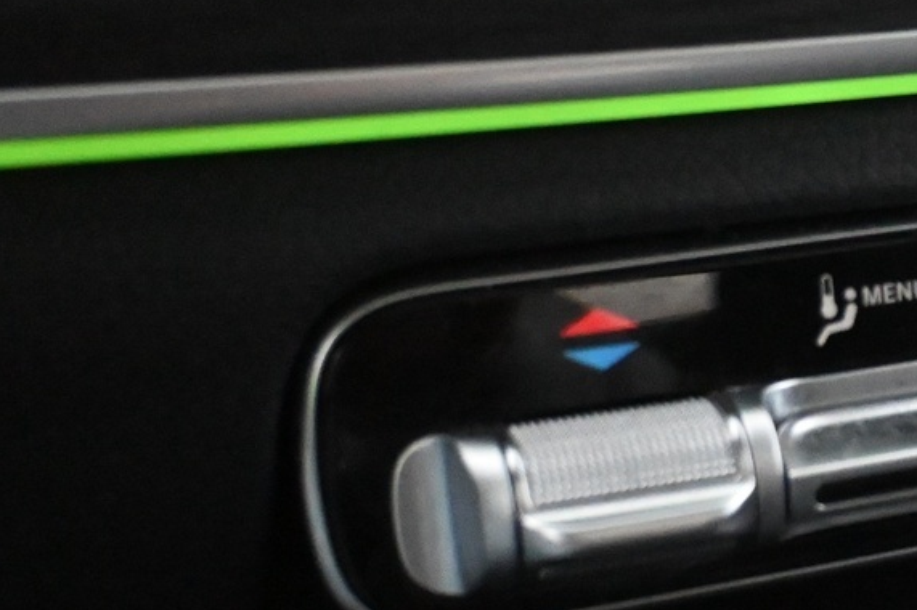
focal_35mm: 89
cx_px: 1299
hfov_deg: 20.2
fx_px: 2276
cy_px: 331
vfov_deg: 15.3
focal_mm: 21
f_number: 4
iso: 9000
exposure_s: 1/60
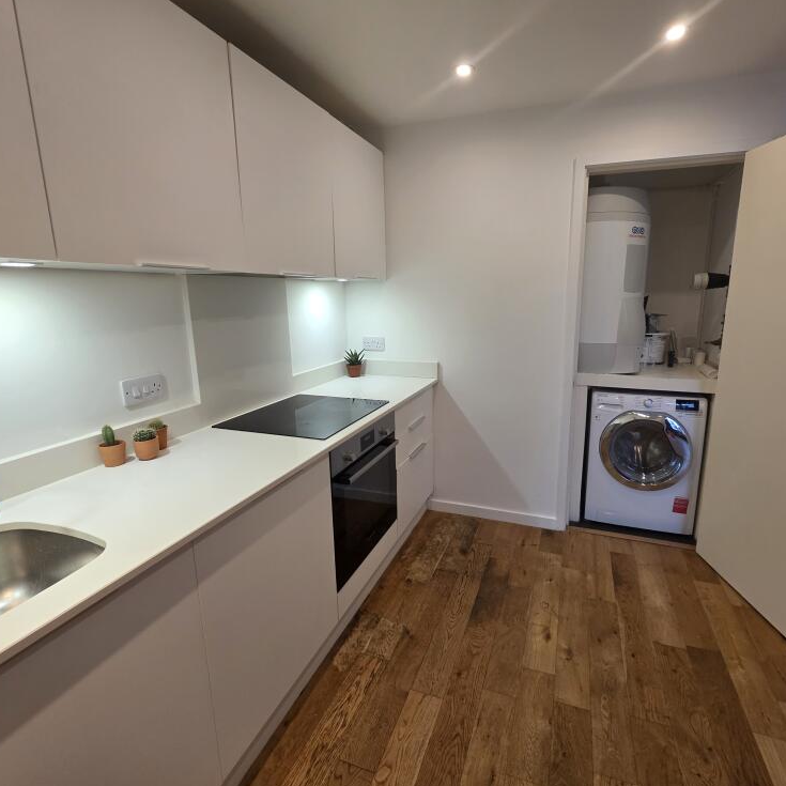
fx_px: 411
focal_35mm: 16
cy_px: 382
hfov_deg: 87.2
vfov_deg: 87.4
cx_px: 430
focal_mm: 2.2
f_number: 1.9
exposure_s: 1/100
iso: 200
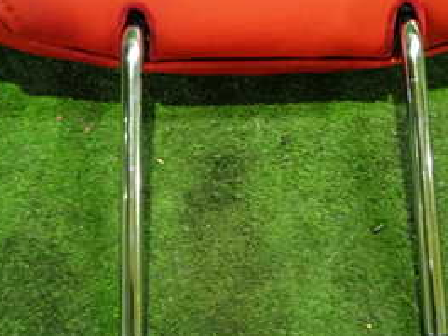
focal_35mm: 68
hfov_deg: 28.5
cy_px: 24
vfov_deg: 21.1
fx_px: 880
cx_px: 265
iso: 800
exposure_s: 1/25
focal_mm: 5.4
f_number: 2.3
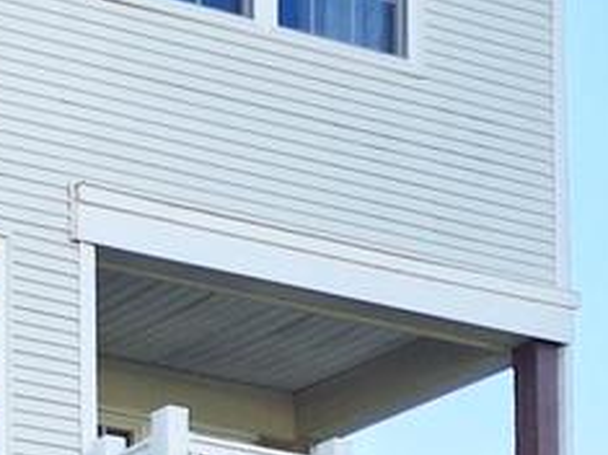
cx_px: -743
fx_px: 2475
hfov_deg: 11.9
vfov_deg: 10.3
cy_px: 582
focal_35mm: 141
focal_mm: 6.4
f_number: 1.8
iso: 12
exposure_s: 1/339
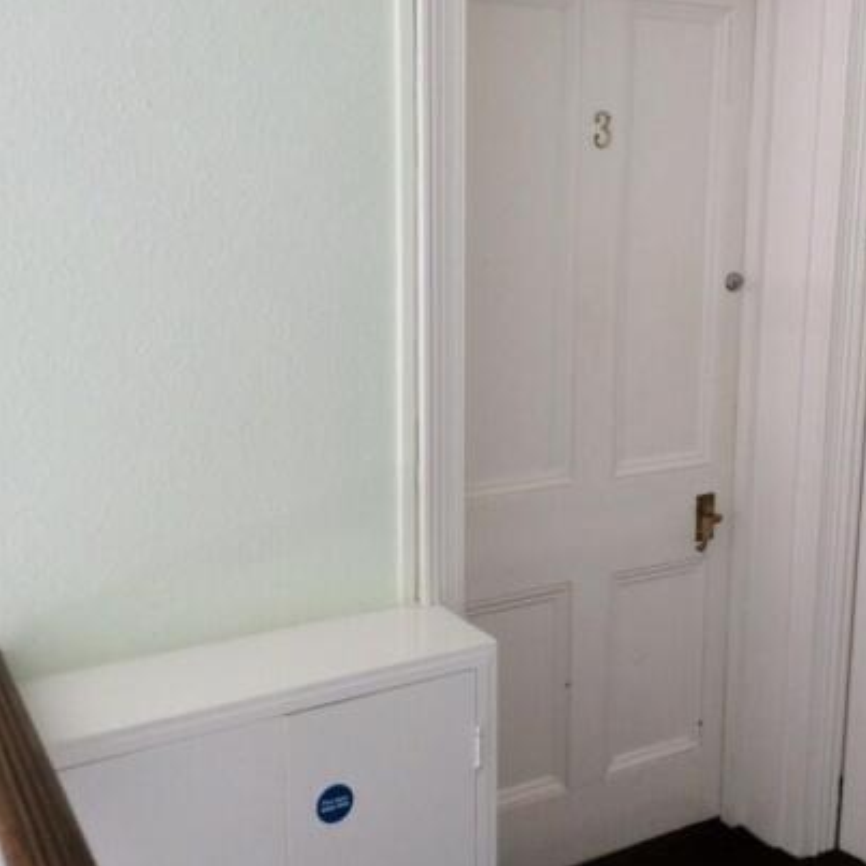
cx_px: 454
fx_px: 1160
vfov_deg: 40.9
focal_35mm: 41
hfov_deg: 40.9
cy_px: 414
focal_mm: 3.3
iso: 64
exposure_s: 1/120
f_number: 2.4
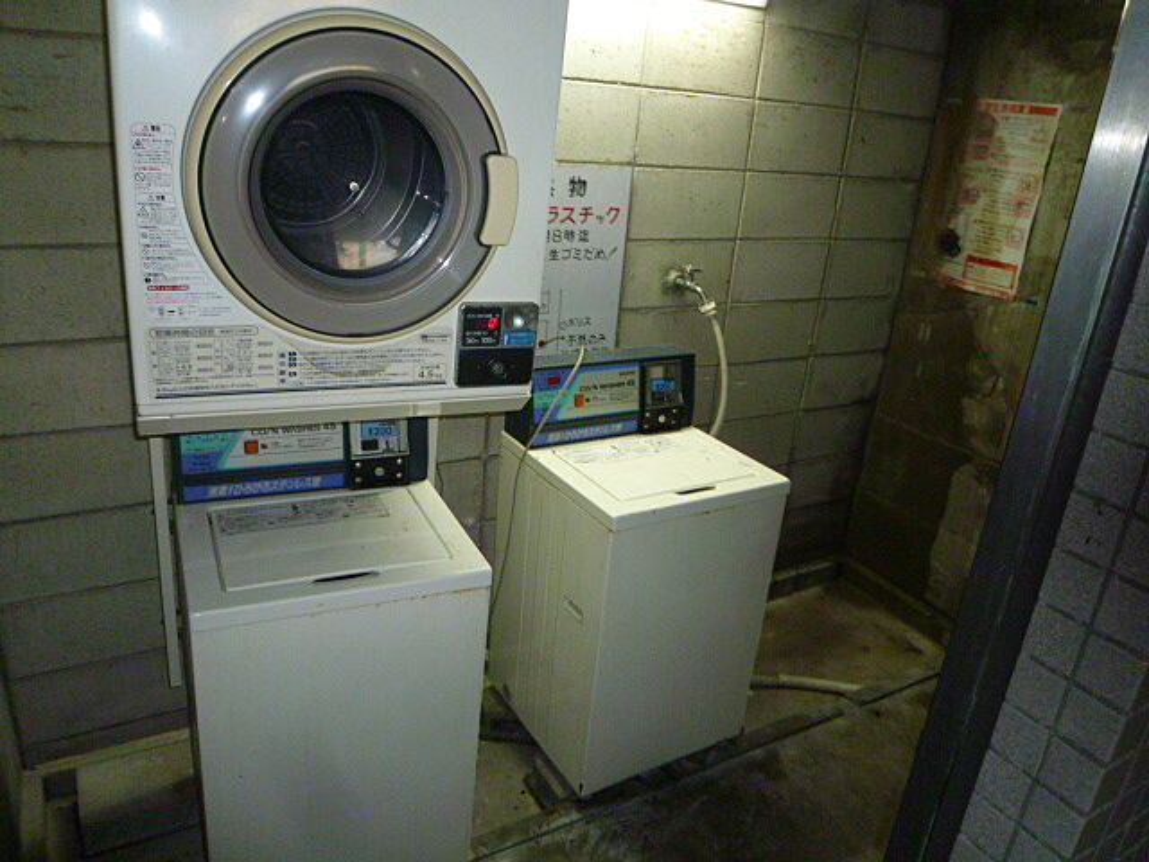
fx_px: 830
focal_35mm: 25
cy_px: 431
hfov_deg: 69.4
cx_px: 574
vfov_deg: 54.9
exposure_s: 1/30
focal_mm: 4.5
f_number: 2.8
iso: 320
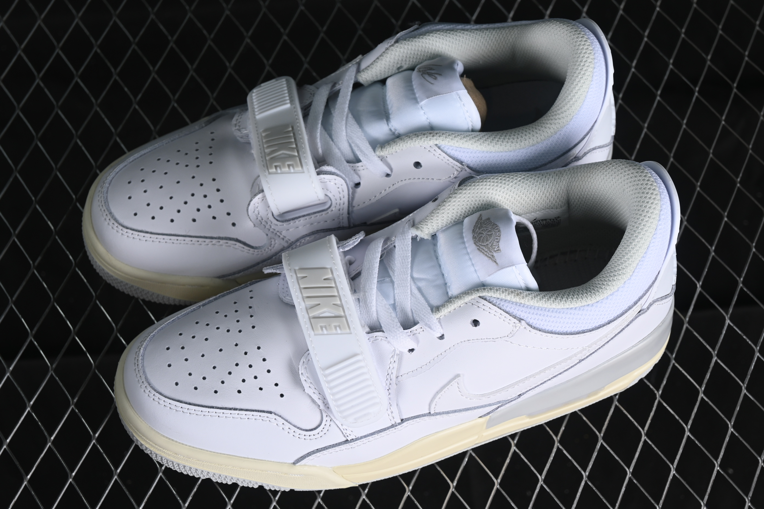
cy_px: 254
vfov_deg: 18.2
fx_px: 1592
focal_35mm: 75
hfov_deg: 27.0
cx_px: 382
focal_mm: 50
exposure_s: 1/80
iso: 160
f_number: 7.1
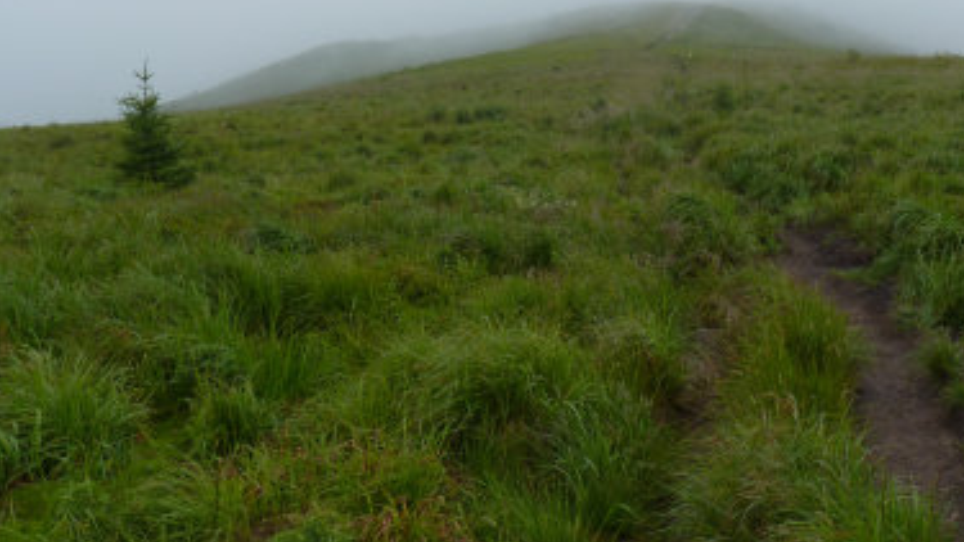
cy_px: 42
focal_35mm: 48
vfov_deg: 24.1
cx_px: 614
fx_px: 1227
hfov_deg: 42.5
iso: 80
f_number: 5.6
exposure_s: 1/320
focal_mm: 4.8
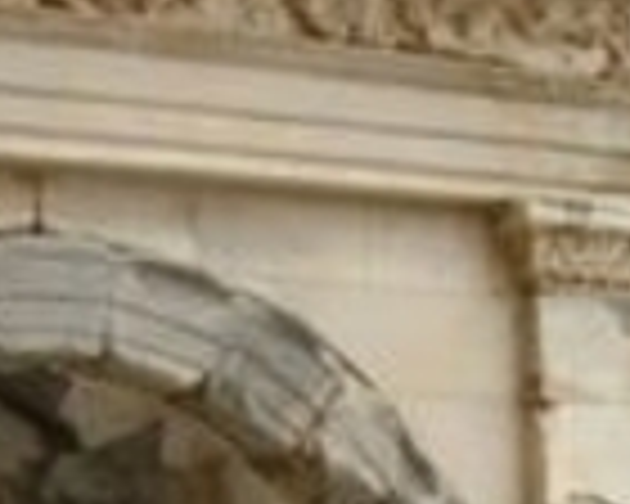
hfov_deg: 12.5
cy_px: 778
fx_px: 2815
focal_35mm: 151
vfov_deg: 9.9
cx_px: 734
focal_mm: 7.5
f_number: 6.1
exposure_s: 1/256
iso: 50
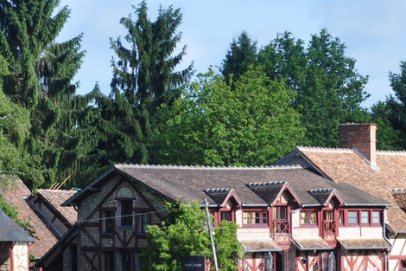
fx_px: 3630
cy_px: 262
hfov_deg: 6.4
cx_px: 361
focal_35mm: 322
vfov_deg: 4.3
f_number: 10
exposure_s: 1/200
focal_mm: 105
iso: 200
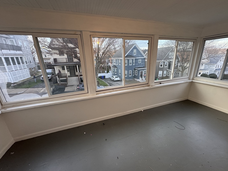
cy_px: 86
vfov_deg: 85.7
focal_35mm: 14
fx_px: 92
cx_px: 114
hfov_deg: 102.1
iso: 200
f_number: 2.2
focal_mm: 2.22
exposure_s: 1/120
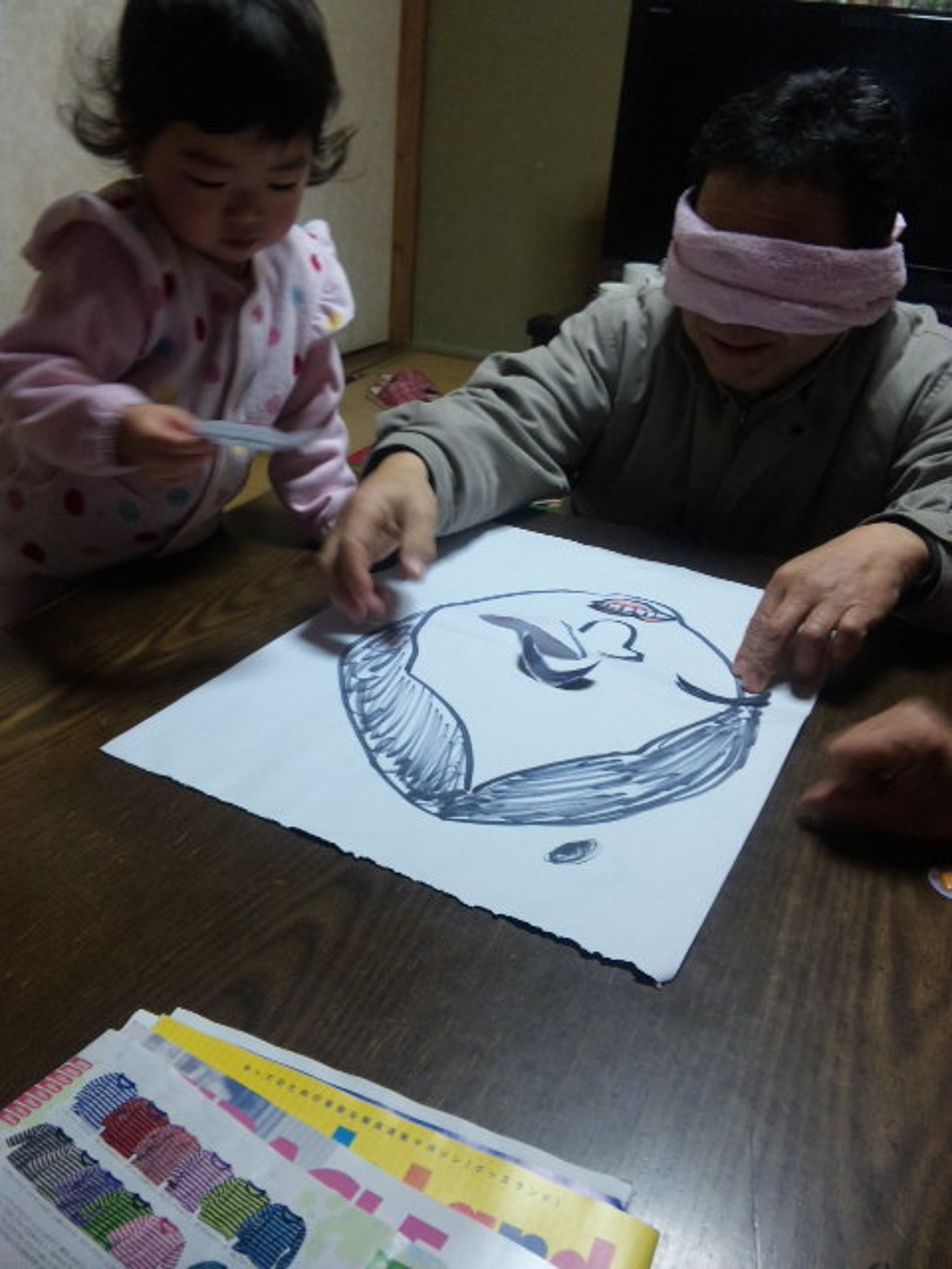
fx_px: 1063
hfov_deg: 48.2
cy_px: 634
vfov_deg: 61.7
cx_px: 476
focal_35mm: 29
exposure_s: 1/12.5
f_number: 2.8
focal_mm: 4.82
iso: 112
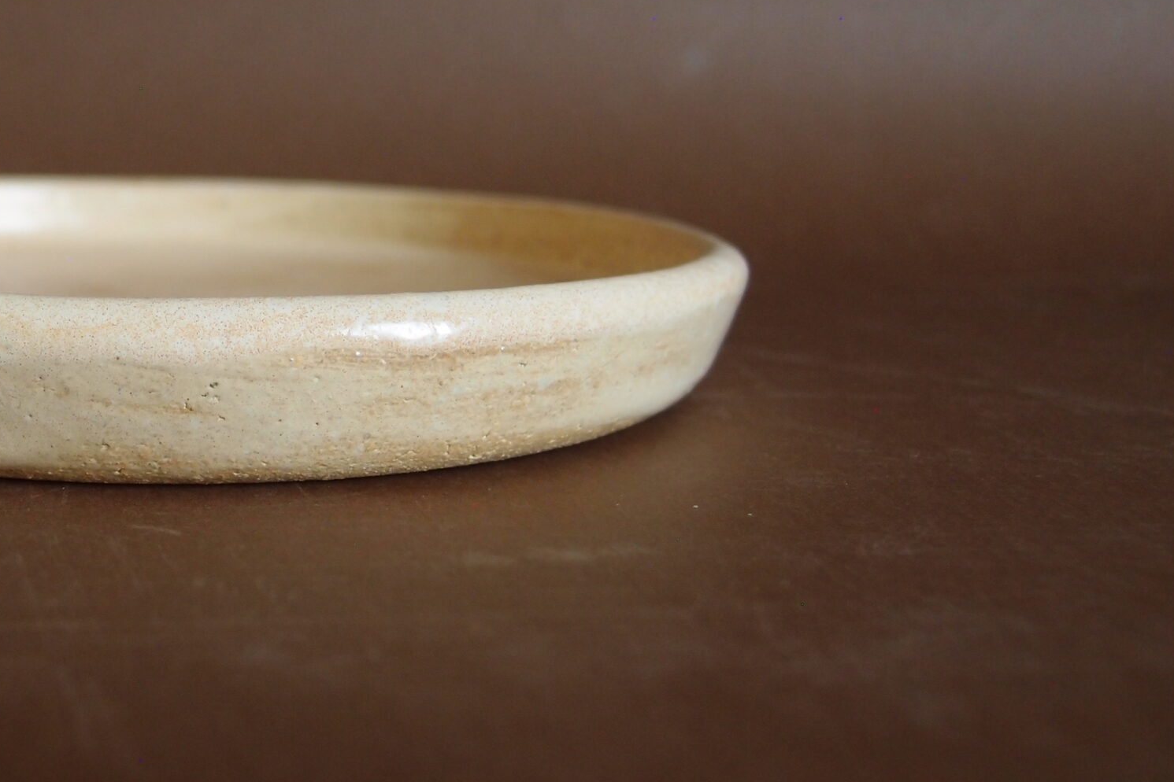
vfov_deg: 26.9
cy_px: 291
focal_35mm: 50
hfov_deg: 38.0
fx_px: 1630
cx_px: 215
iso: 125
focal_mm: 6
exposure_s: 1/60
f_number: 1.8
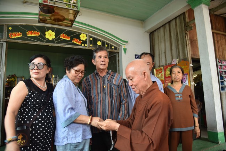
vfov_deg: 53.2
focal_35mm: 24
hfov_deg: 73.7
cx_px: 113
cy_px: 76
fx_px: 151
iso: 560
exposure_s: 1/60
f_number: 4
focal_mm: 24
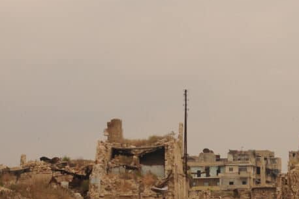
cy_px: 172
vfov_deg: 10.4
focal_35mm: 131
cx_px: 222
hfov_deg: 15.6
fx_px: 1086
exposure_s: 1/320
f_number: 9
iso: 250
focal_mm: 40
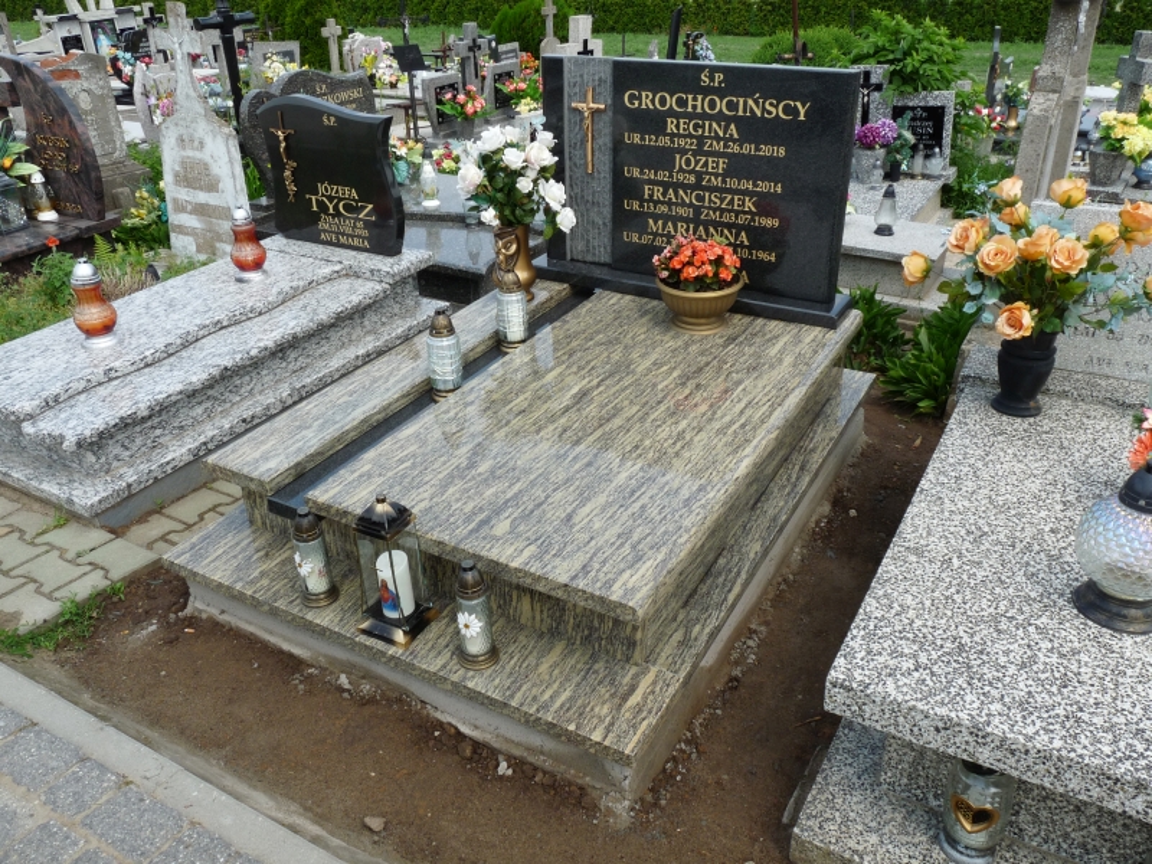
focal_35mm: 28
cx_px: 576
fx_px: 932
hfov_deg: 63.4
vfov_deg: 49.7
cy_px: 432
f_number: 5.6
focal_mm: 4.9
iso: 100
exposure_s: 1/250
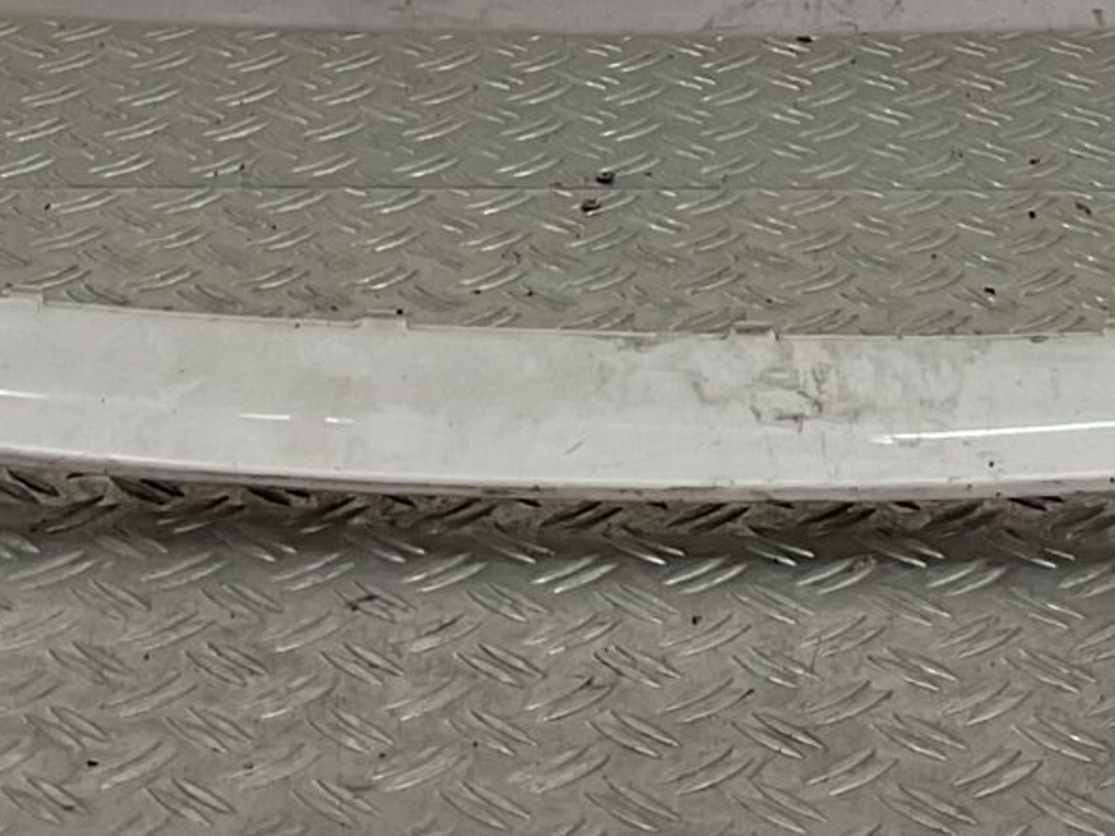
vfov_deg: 11.0
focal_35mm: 125
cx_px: 634
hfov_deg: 15.8
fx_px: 4025
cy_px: -695
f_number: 1.8
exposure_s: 1/142
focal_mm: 3
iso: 16
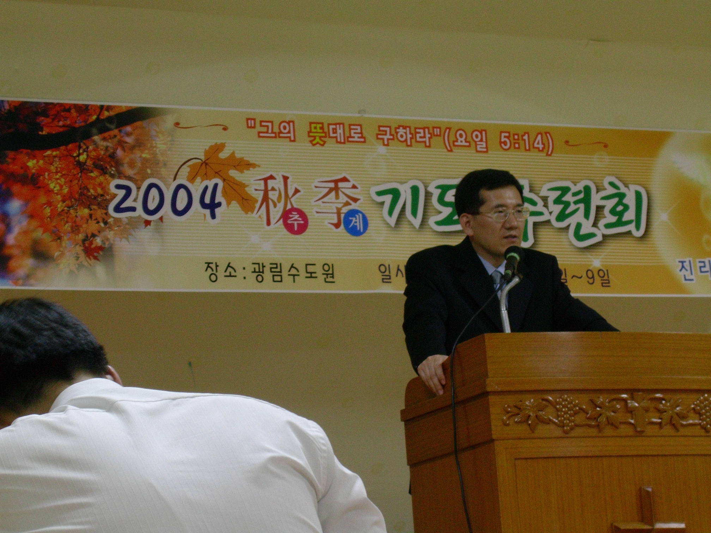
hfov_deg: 17.7
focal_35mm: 111
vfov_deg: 13.3
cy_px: 266
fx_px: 2280
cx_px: 356
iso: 72
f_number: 4.8
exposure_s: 1/4
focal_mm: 16.8
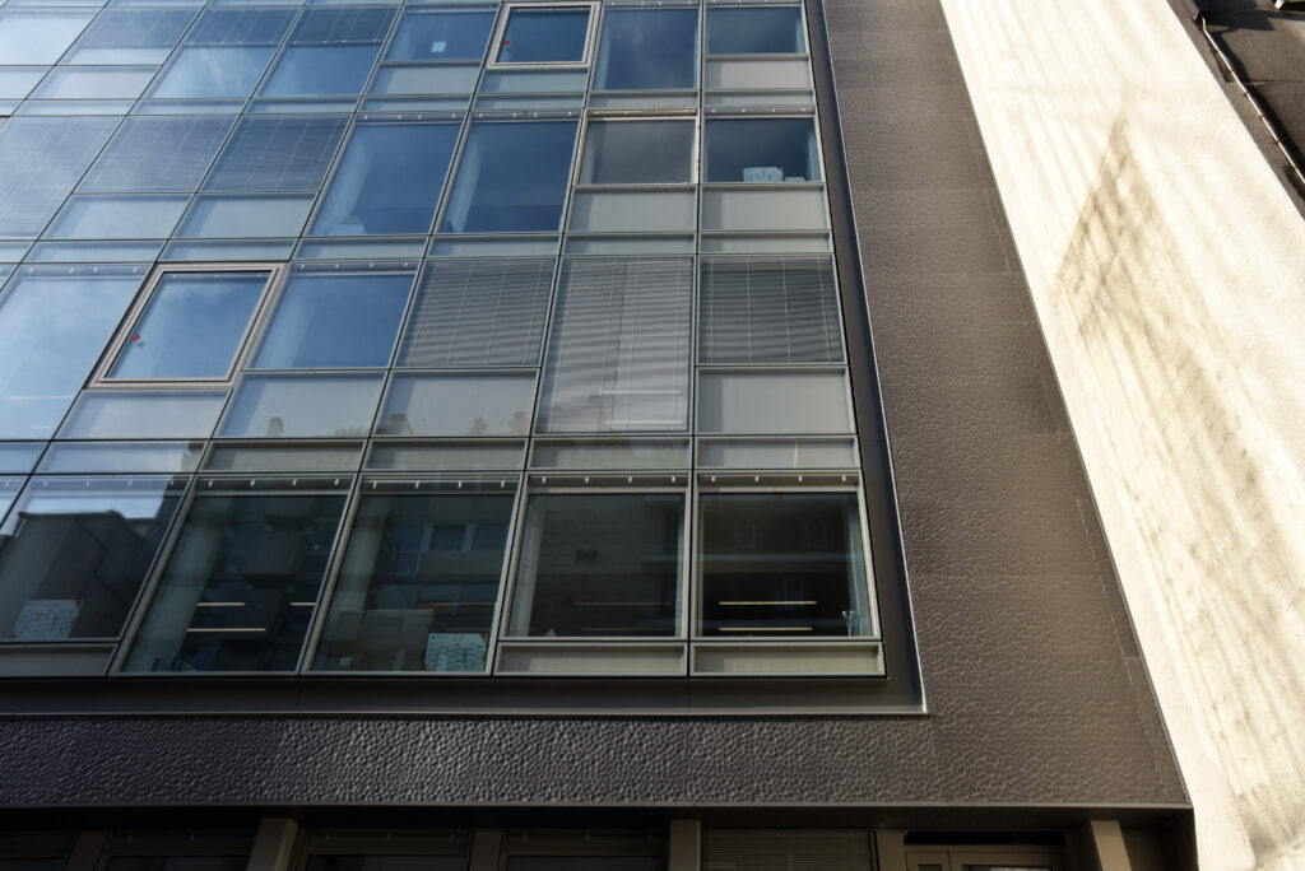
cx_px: 652
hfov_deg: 71.5
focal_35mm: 25
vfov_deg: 51.3
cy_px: 436
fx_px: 907
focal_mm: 25
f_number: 18
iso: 400
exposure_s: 1/200
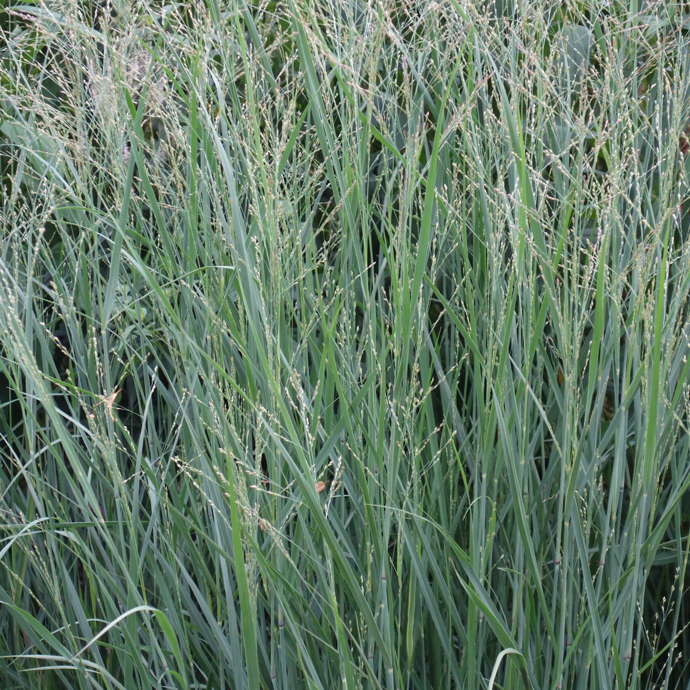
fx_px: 1736
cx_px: 343
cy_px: 304
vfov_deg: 22.5
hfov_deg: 22.5
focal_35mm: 77
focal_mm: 22.25
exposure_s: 1/200
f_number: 3.5
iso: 400
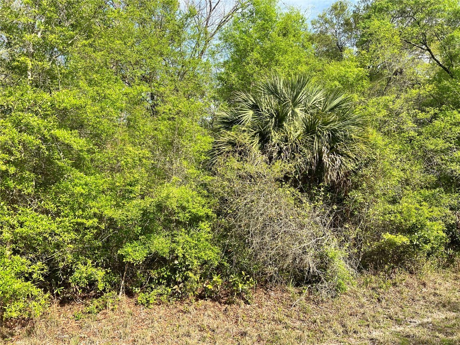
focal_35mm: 26
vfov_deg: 53.1
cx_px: 230
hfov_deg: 67.3
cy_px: 172
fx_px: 346
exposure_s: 1/1724
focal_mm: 5.7
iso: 50
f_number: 1.5
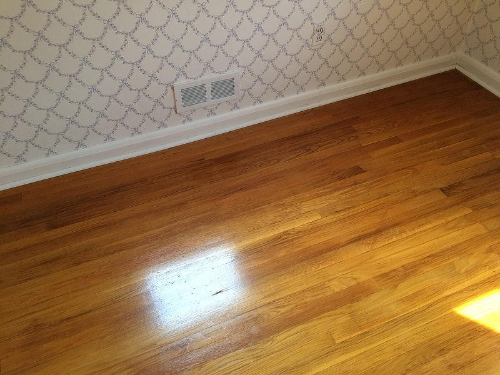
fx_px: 419
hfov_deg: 61.7
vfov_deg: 48.2
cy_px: 188
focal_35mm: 29
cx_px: 250
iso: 50
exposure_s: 1/30
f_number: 2.2
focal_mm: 4.2
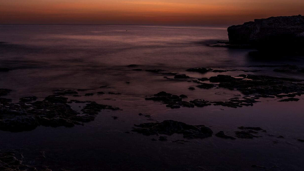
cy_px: 50
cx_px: 126
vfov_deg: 28.7
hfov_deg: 49.2
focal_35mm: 41
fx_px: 331
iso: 64
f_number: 11
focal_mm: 20
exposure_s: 21
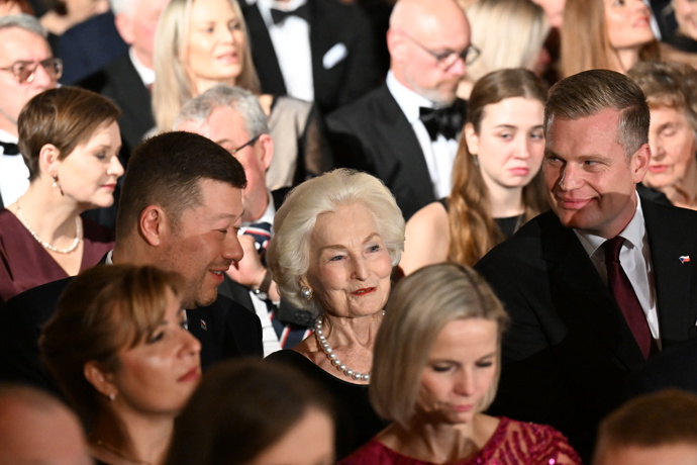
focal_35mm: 200
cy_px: 232
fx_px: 3872
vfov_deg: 6.9
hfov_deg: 10.3
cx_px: 348
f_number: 4.5
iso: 8000
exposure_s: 1/200
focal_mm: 200
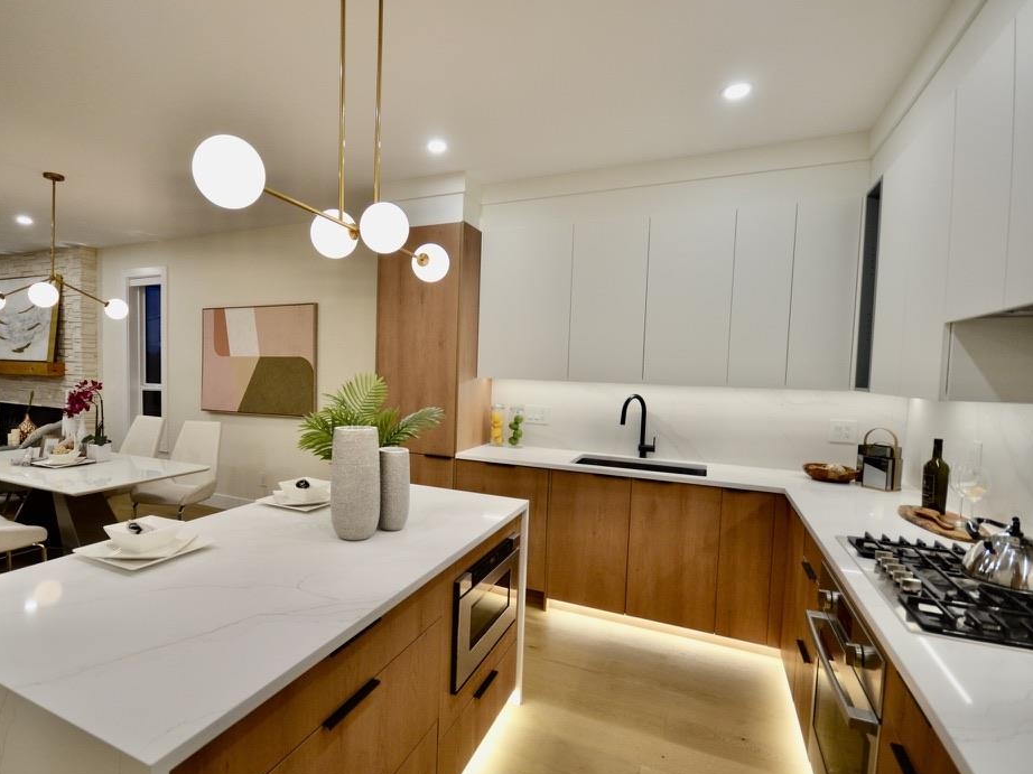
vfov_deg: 74.7
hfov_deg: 90.2
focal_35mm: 17
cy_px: 395
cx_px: 427
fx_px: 507
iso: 400
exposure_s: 1/100
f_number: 5
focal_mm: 10
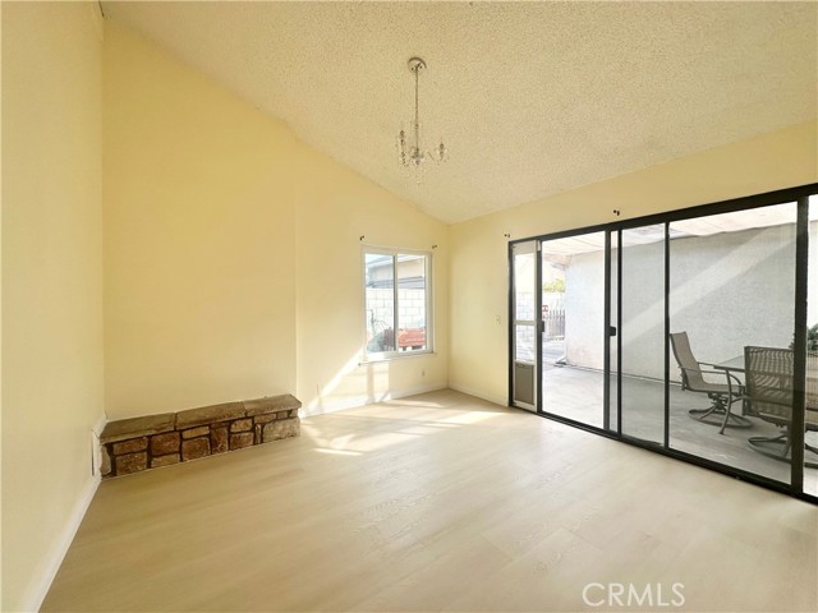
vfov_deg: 85.7
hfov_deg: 102.1
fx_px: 331
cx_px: 409
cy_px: 306
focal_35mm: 14
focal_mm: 2.22
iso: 40
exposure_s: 1/158
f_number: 2.2
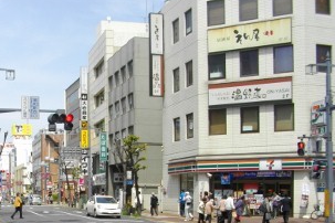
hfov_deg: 35.2
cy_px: 200
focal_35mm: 55
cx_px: 73
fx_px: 512
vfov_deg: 23.9
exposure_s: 1/320
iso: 100
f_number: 5.5
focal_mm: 5.7
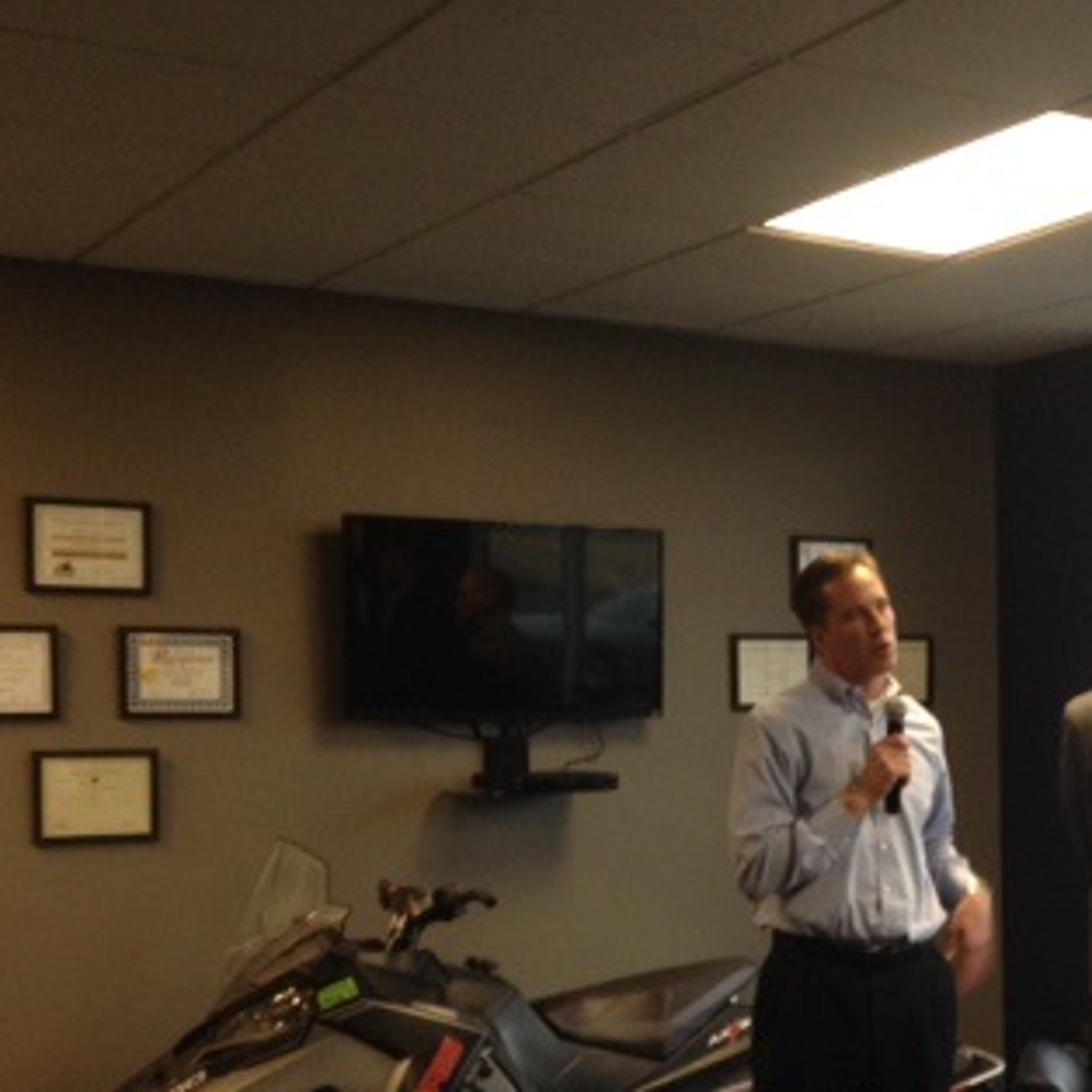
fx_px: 2248
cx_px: 1022
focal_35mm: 63
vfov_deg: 27.0
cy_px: 796
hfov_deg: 26.2
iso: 100
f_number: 2.4
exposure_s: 1/20
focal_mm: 4.28
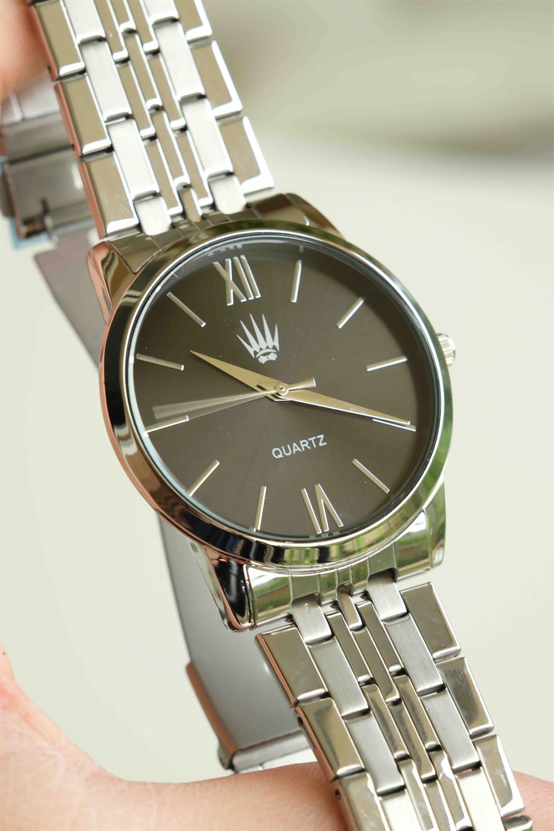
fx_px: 2770
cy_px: 416
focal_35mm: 120
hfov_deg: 11.4
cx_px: 277
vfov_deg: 17.1
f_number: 8
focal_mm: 80
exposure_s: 1/40
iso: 250
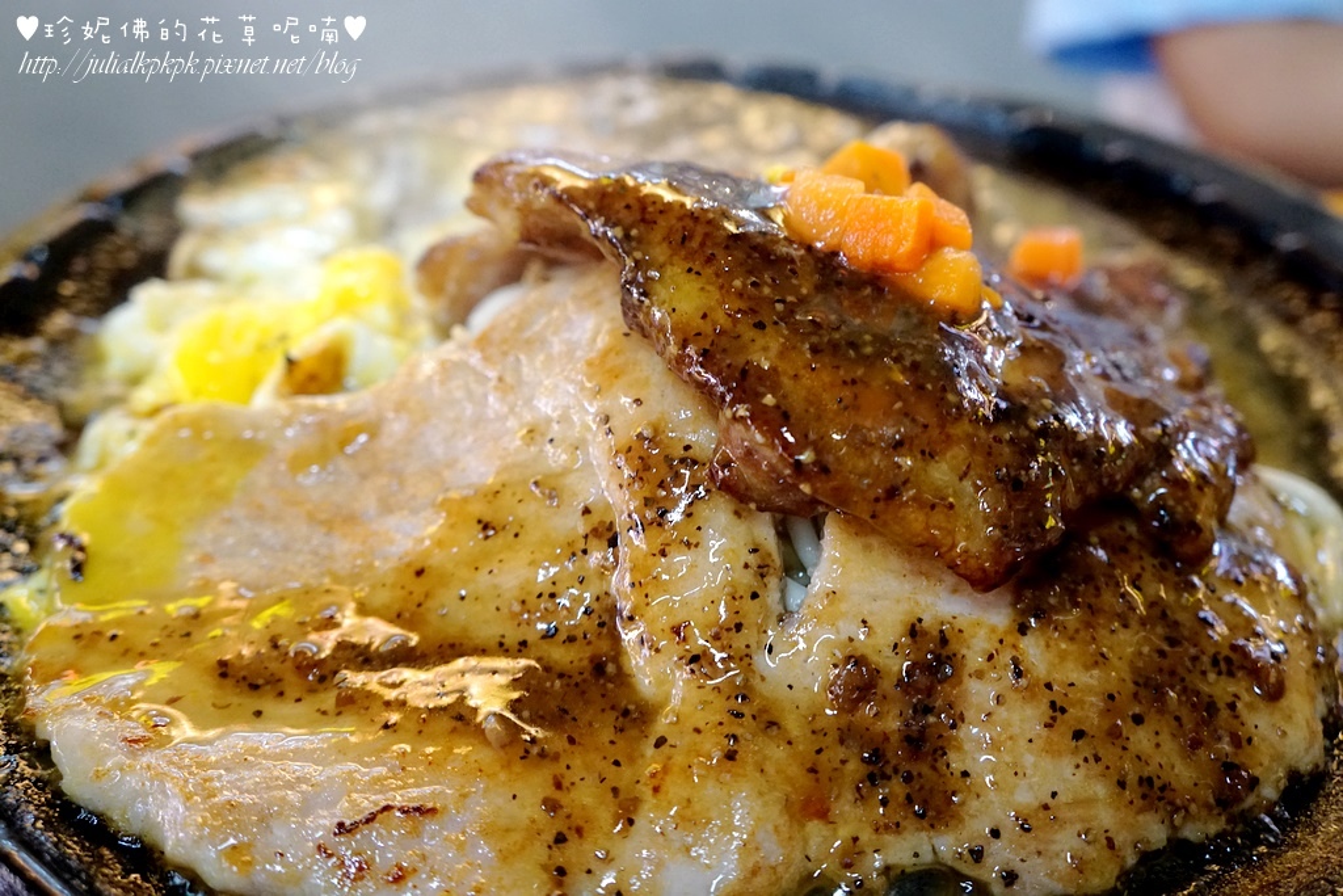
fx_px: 1399
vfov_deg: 35.5
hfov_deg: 51.3
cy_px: 448
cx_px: 672
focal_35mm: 38
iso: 1600
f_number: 4
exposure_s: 1/15
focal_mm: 25
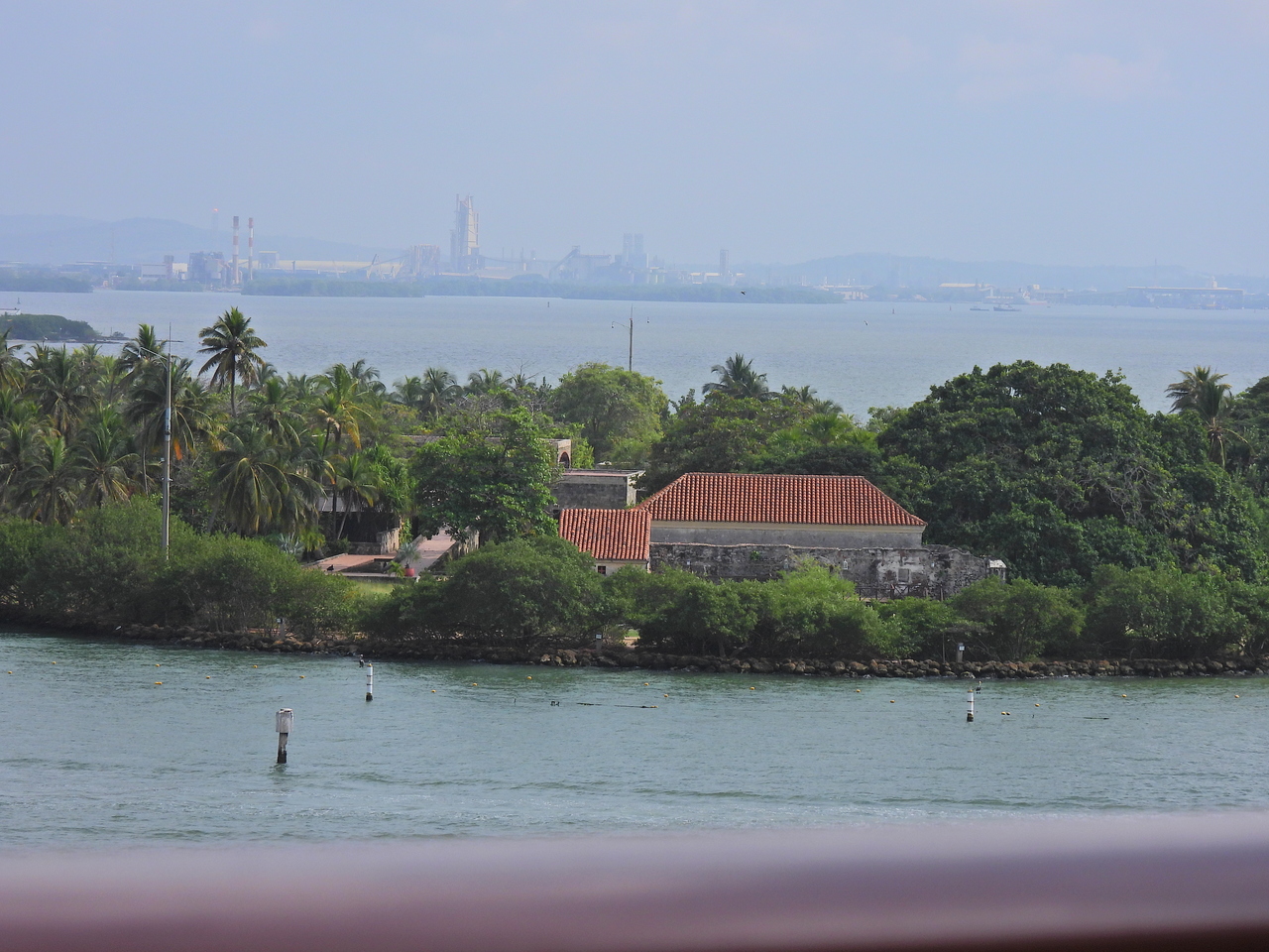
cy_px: 476
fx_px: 4949
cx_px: 634
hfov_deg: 14.6
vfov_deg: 11.0
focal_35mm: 135
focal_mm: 24.1
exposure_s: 1/1600
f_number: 4
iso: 100
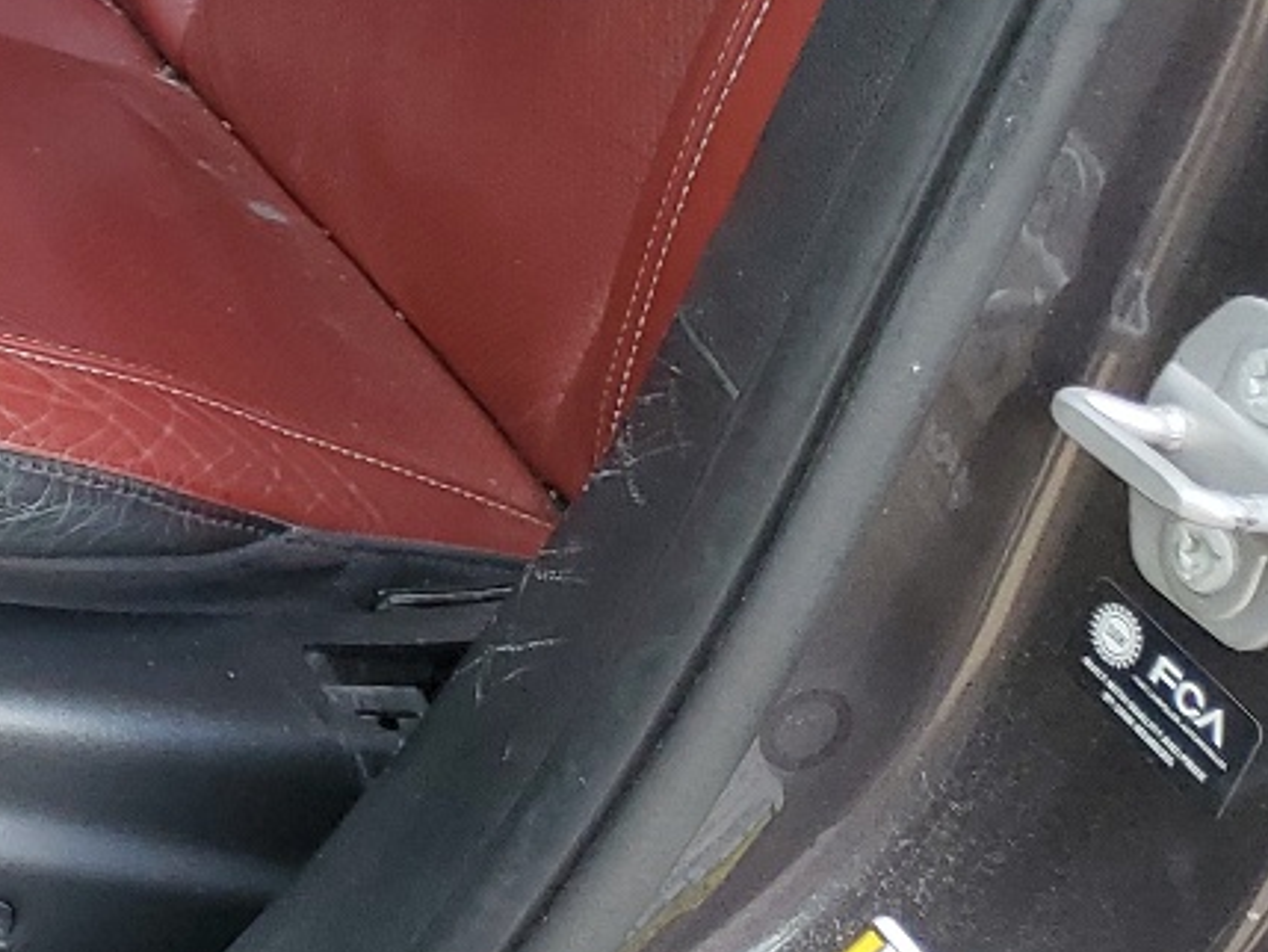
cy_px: -588
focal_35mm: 97
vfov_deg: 14.0
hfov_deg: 17.3
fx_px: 3554
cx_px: -872
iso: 53
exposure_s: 1/120
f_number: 1.5
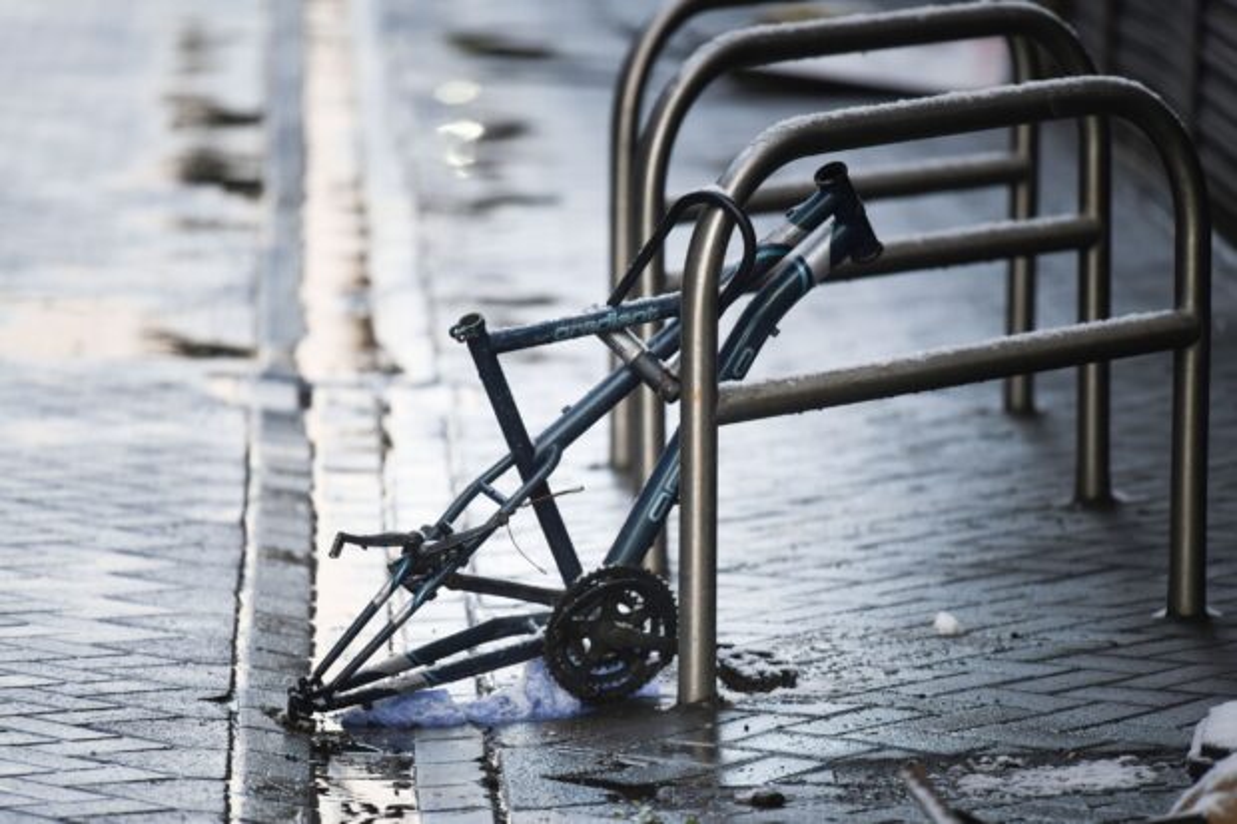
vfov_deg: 4.6
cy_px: 412
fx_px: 10305
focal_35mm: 300
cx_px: 618
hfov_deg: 6.9
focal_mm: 300
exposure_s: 1/1000
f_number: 4
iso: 1000
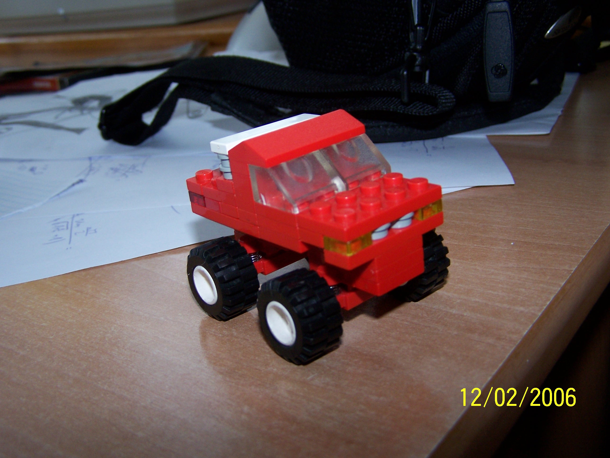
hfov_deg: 49.0
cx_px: 305
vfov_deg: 37.7
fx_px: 670
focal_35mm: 38
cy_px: 229
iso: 140
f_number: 2.8
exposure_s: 1/60
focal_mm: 6.3
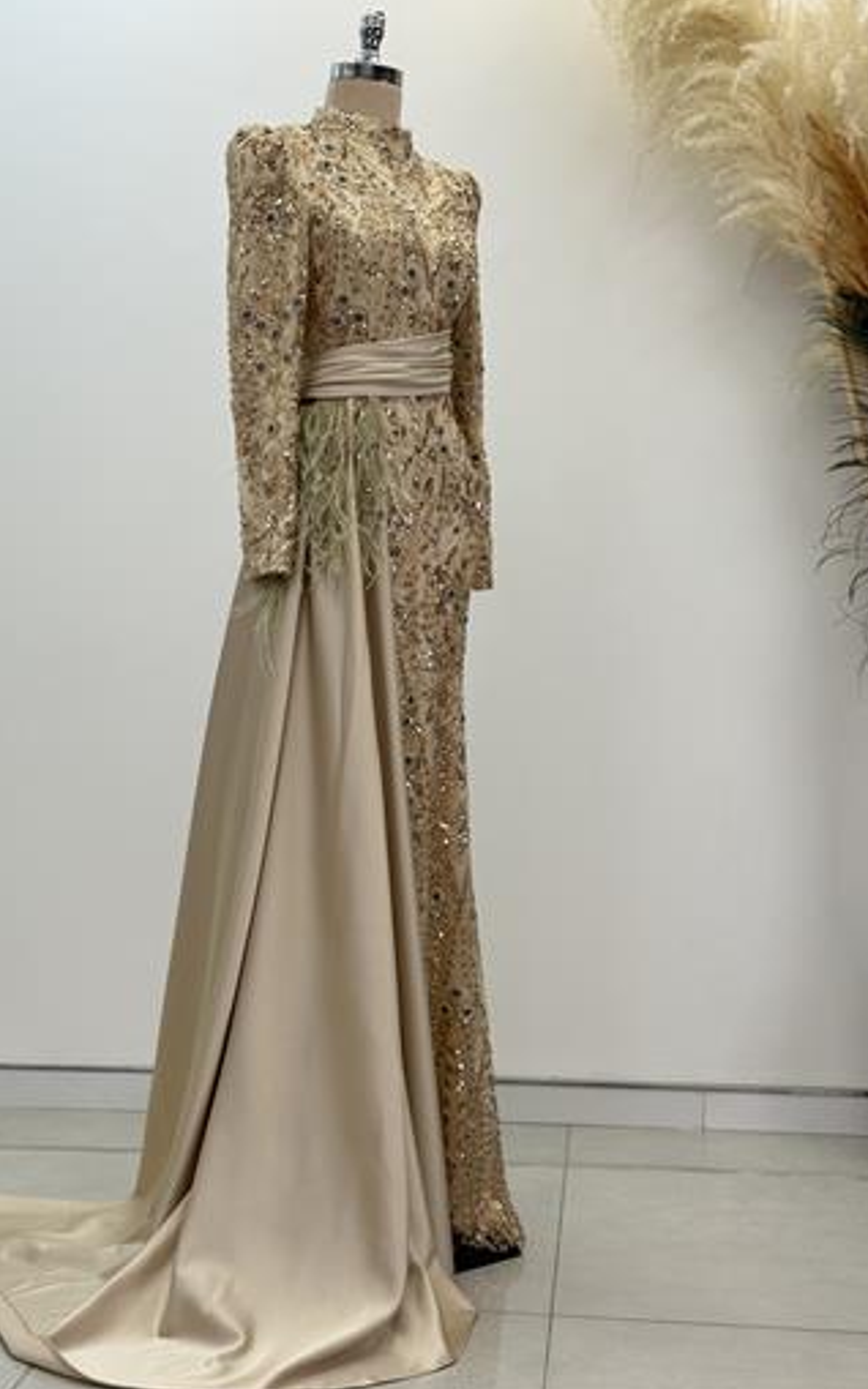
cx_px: 352
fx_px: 1969
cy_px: 688
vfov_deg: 38.9
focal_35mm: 52
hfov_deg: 24.8
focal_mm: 6.76
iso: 64
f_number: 1.78
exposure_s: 1/1070
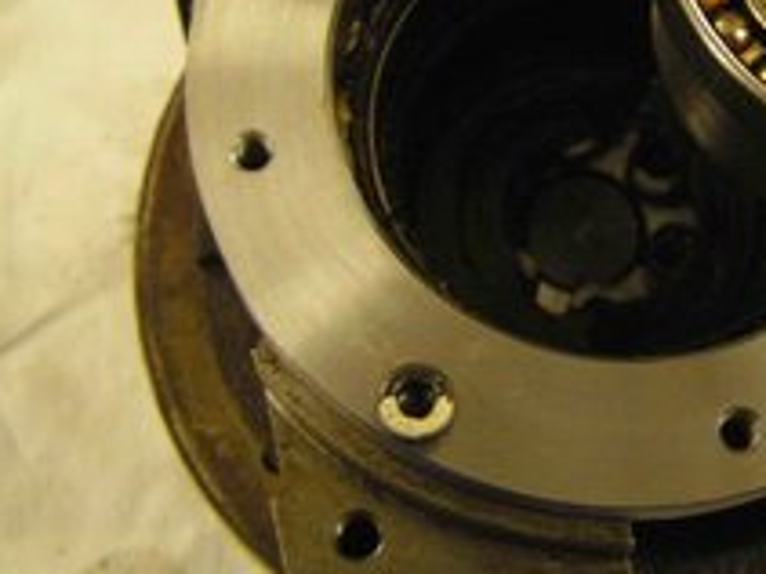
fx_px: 1592
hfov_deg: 26.0
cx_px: 715
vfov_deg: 20.0
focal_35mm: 72
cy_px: 44
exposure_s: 1/10
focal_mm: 6.3
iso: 200
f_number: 2.8
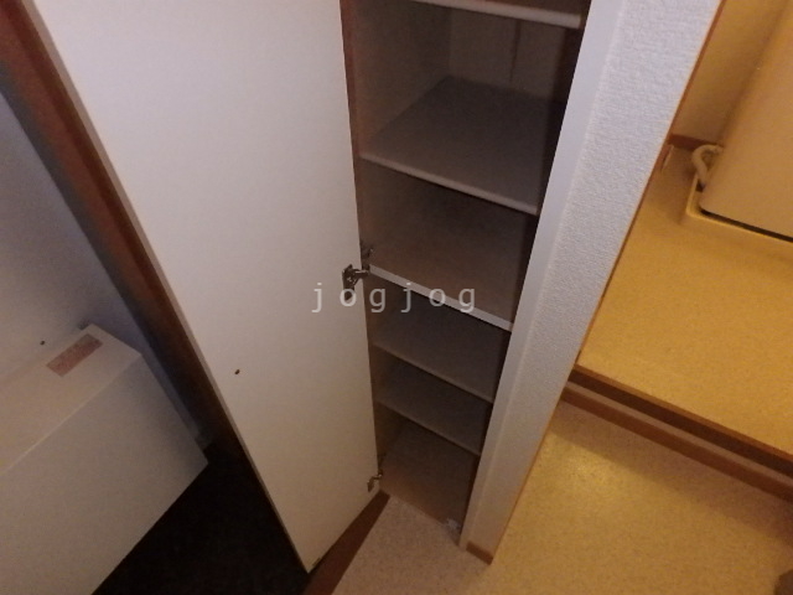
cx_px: 396
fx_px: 481
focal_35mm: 21
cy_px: 298
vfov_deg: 63.4
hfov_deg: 79.0
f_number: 6
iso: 1600
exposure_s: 1/30
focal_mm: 3.7
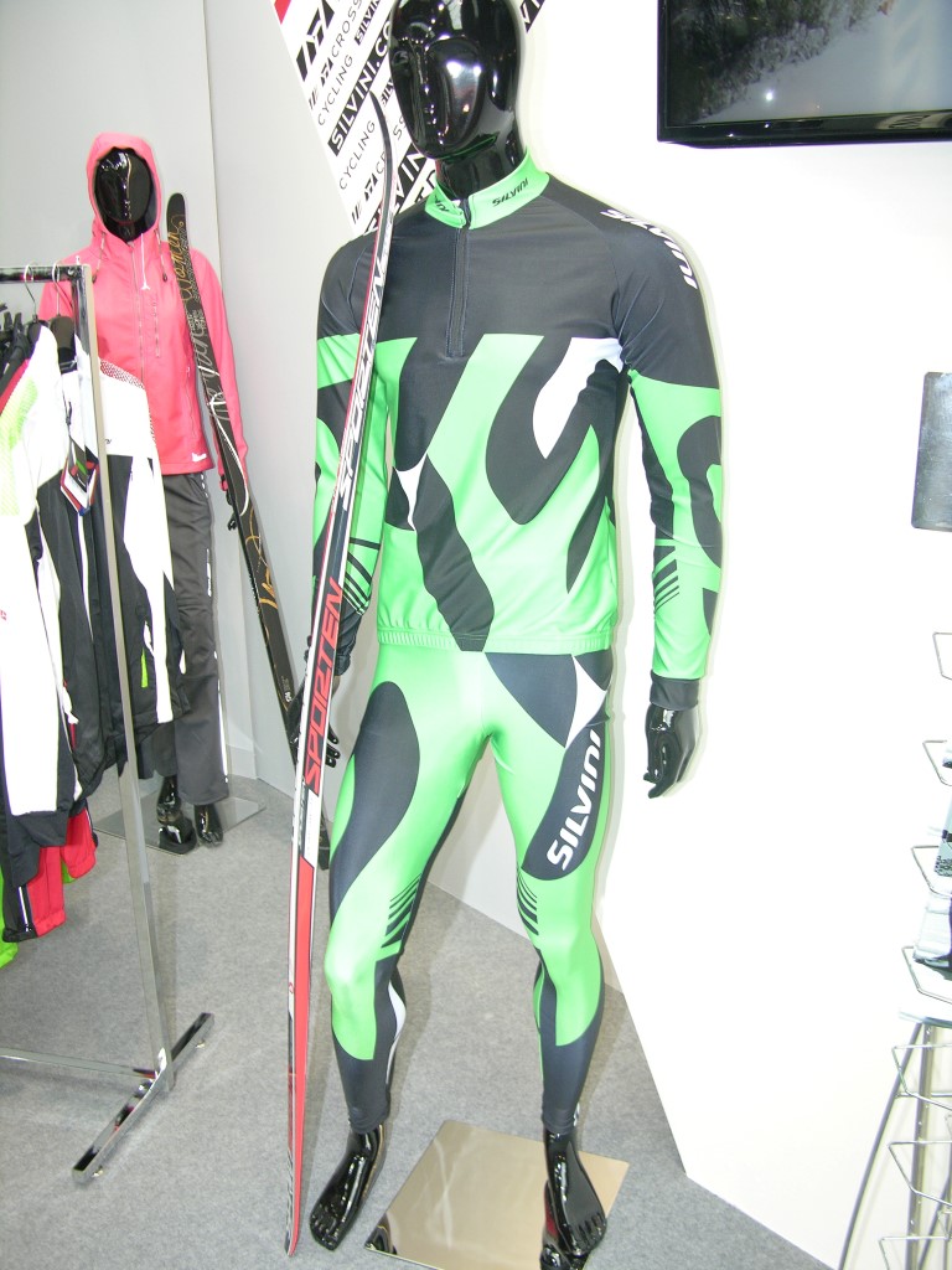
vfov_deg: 51.4
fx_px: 1320
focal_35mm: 36
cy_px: 635
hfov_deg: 39.7
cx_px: 476
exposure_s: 1/30
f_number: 2.8
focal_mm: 9.2
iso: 100
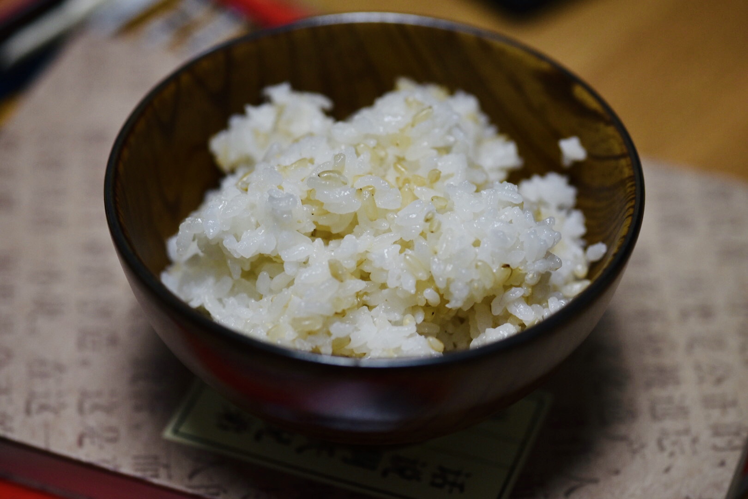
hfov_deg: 20.4
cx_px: 374
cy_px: 250
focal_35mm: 100
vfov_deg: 13.7
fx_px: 2078
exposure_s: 1/200
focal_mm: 100
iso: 800
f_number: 3.5
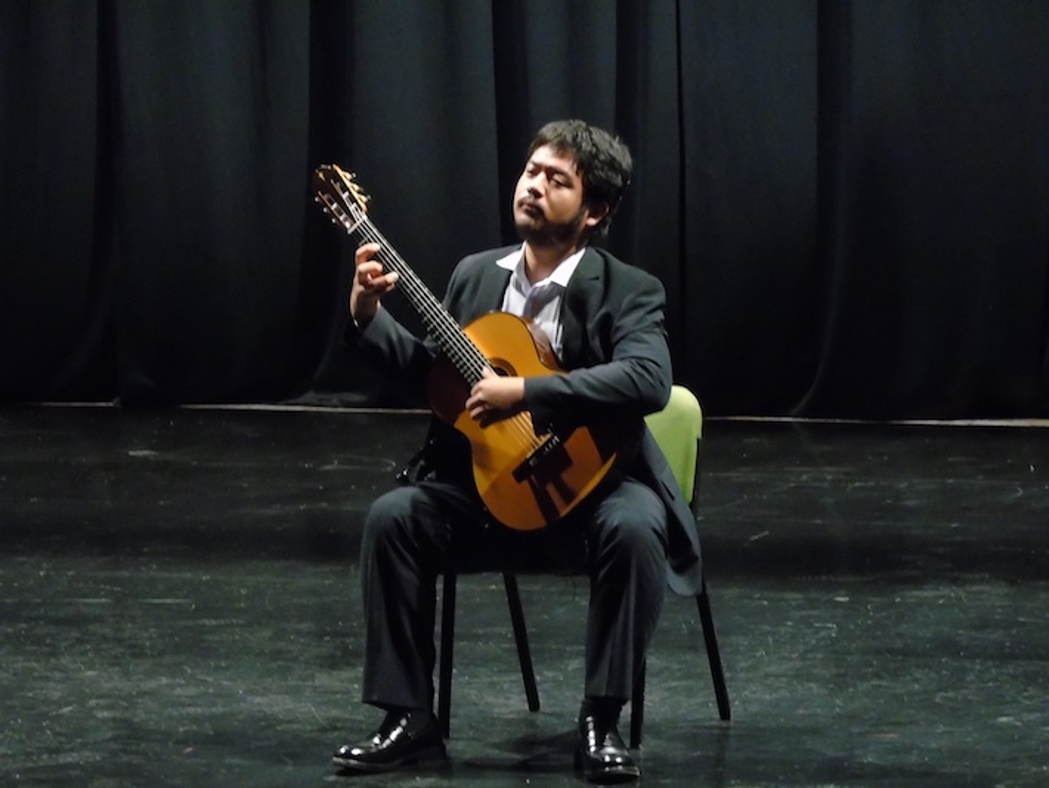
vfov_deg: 7.0
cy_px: 394
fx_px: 6427
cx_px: 524
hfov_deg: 9.3
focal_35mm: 212
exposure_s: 1/4
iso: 800
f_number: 4.7
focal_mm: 38
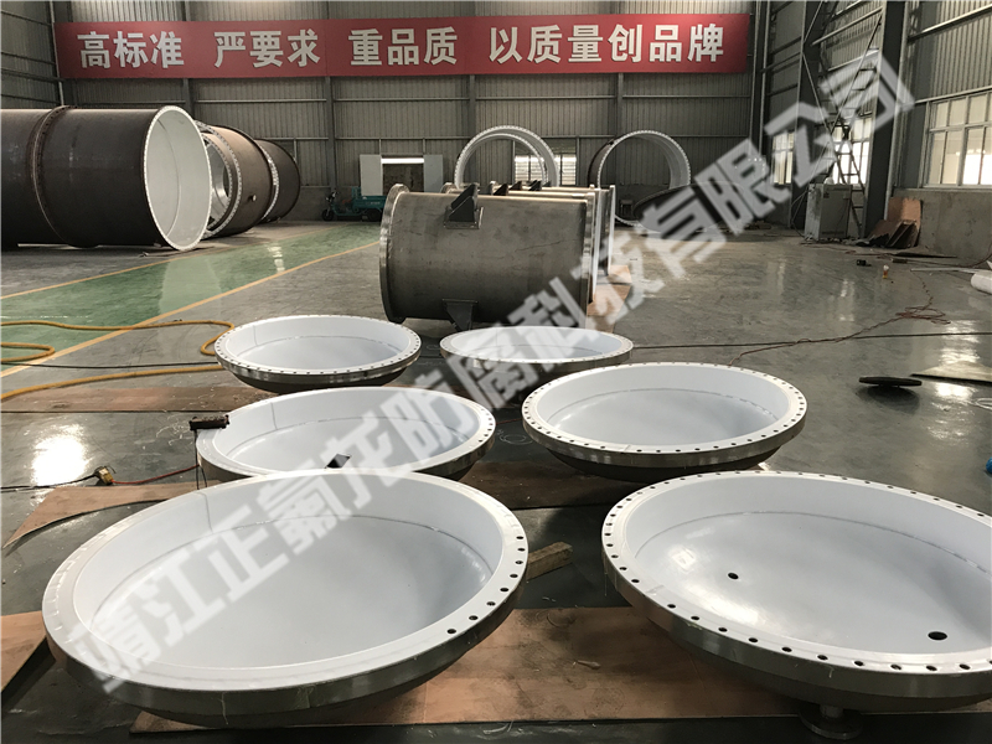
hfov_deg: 63.4
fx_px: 802
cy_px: 372
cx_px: 496
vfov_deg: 49.7
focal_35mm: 28
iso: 40
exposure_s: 1/33
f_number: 1.8
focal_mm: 3.99
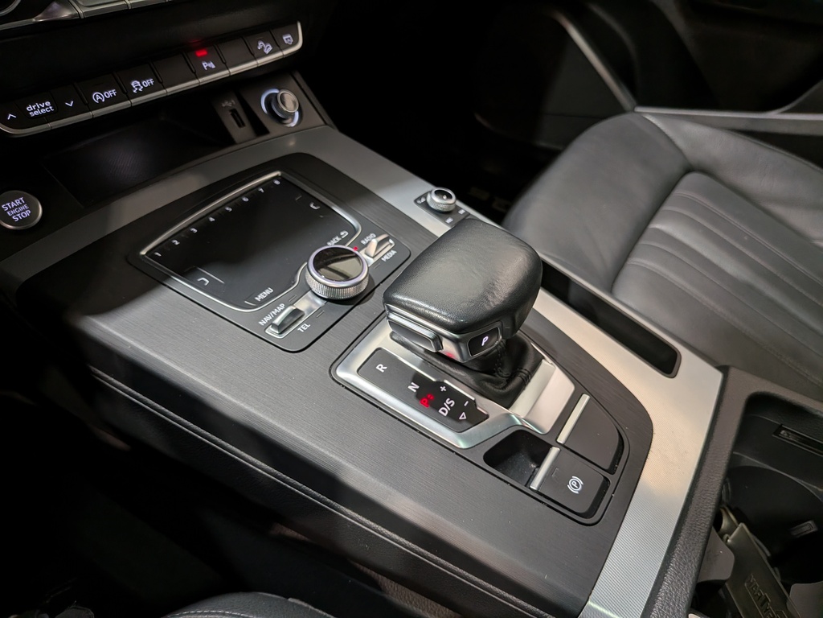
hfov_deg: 71.6
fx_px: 571
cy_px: 309
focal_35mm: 24
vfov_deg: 56.8
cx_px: 412
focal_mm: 4.53
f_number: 1.7
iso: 30
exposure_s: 1/84.2
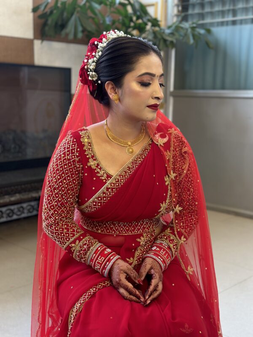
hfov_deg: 30.3
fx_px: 468
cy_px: 168
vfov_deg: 39.7
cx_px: 126
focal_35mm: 48
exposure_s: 1/60
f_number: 1.78
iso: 160
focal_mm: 6.86
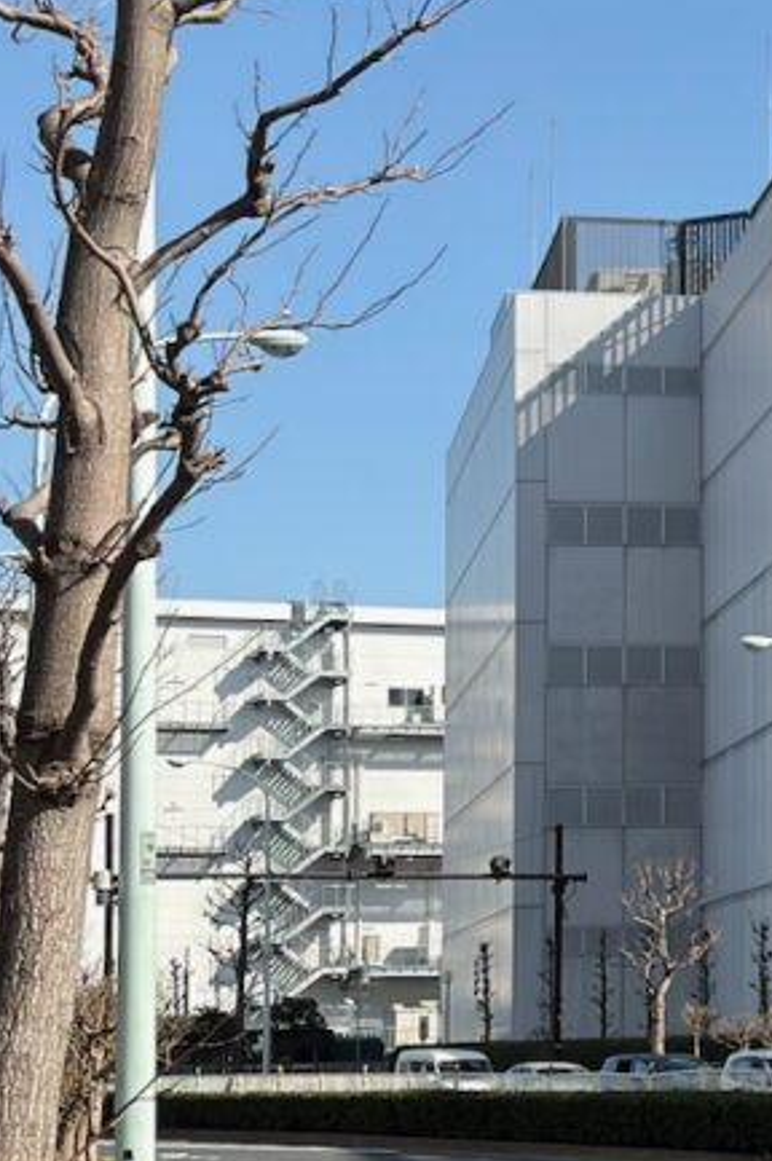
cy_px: 544
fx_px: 4124
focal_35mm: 128
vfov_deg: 16.0
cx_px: 1351
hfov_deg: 10.1
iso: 40
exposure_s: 1/4630
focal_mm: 5.96
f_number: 1.6
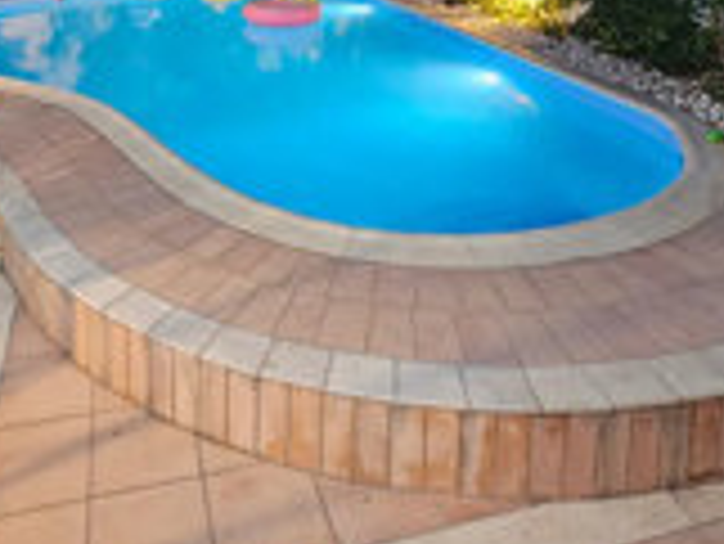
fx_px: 607
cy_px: -40
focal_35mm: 29
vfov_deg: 40.1
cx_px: 274
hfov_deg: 60.9
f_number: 2.2
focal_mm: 2.2
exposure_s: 1/25
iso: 640
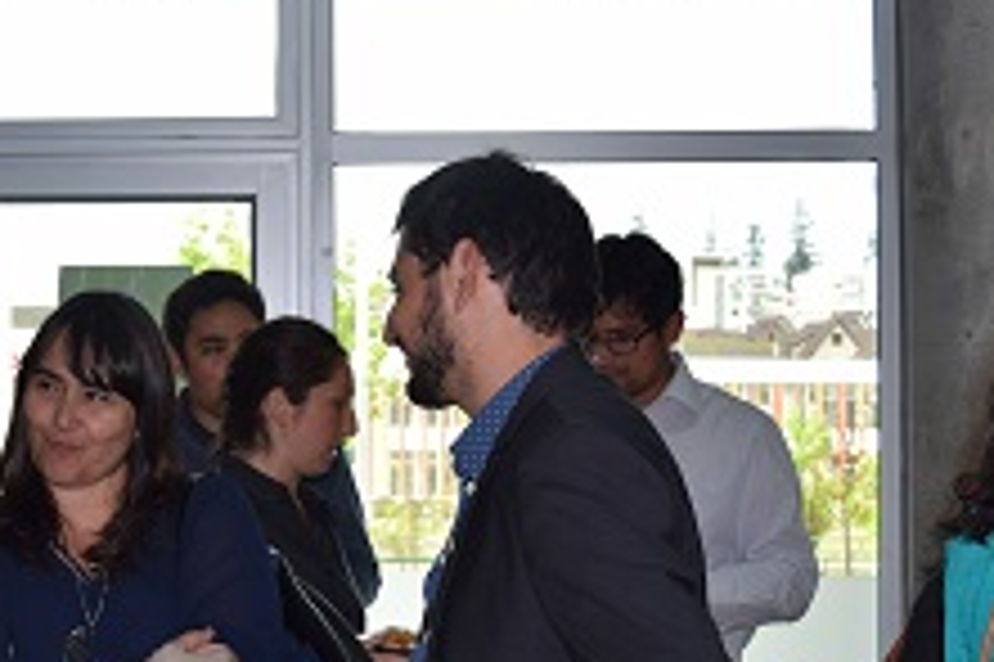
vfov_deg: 17.5
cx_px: 110
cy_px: 317
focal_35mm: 78
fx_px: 2151
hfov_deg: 25.3
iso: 280
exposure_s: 1/125
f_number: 5.6
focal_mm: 27
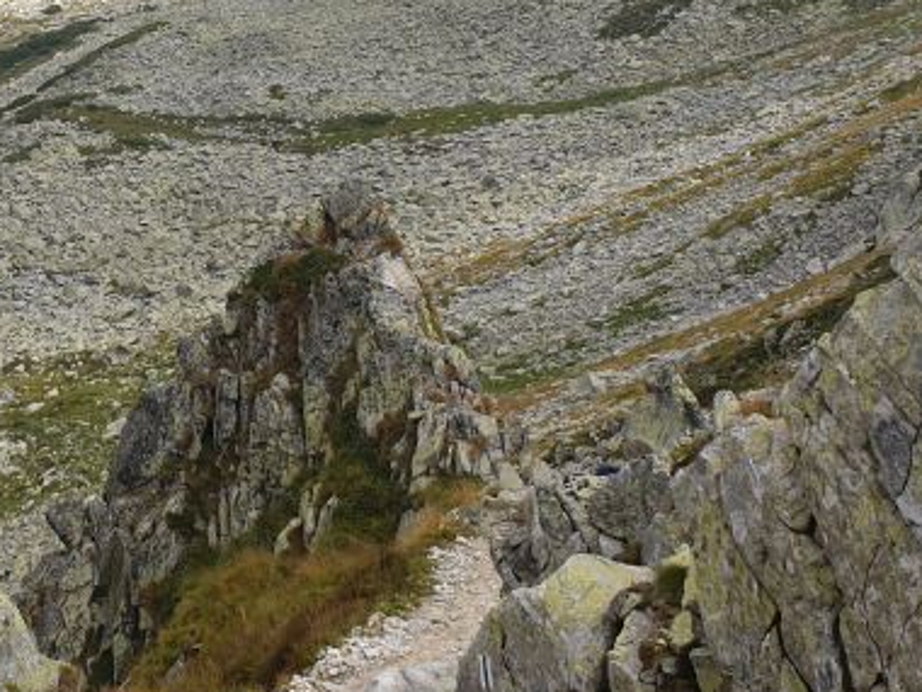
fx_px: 1864
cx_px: 92
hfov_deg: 26.8
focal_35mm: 70
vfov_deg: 20.7
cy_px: 100
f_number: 2.4
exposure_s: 1/1073
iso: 50
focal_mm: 4.3
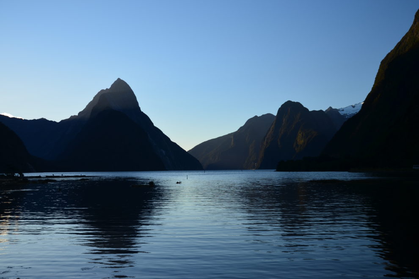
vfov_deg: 41.7
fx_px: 367
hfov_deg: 59.5
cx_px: 210
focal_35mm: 32
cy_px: 140
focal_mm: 21
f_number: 6.3
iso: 200
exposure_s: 1/160
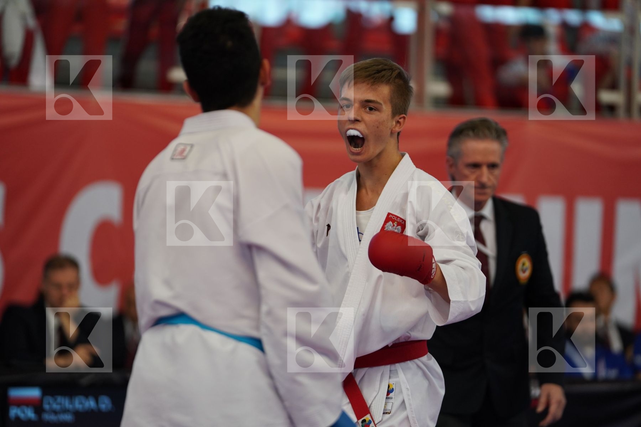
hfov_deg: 12.2
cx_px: 320
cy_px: 214
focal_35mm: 168
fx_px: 2991
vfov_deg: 8.2
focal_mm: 168
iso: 1000
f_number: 2.8
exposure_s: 1/1000
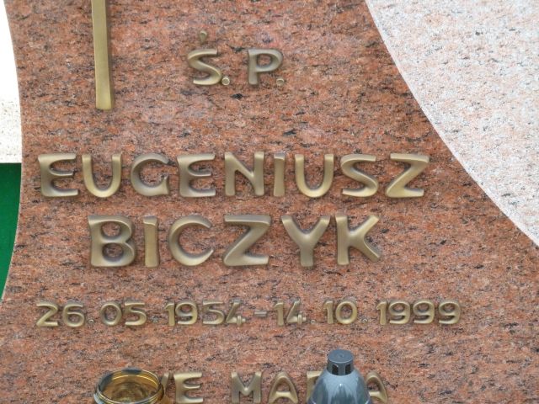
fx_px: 1728
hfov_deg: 17.7
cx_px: 270
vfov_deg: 13.3
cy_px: 202
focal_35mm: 111
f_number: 4.4
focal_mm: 18.2
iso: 400
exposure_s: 1/160
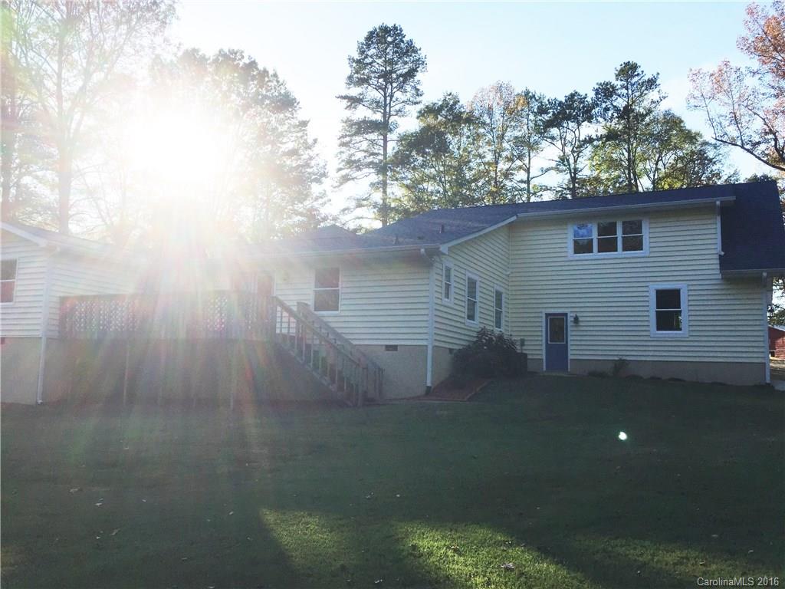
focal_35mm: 29
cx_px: 392
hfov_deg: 61.7
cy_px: 294
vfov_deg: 48.2
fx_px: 658
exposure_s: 1/1464
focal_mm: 4.15
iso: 32
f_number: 2.2
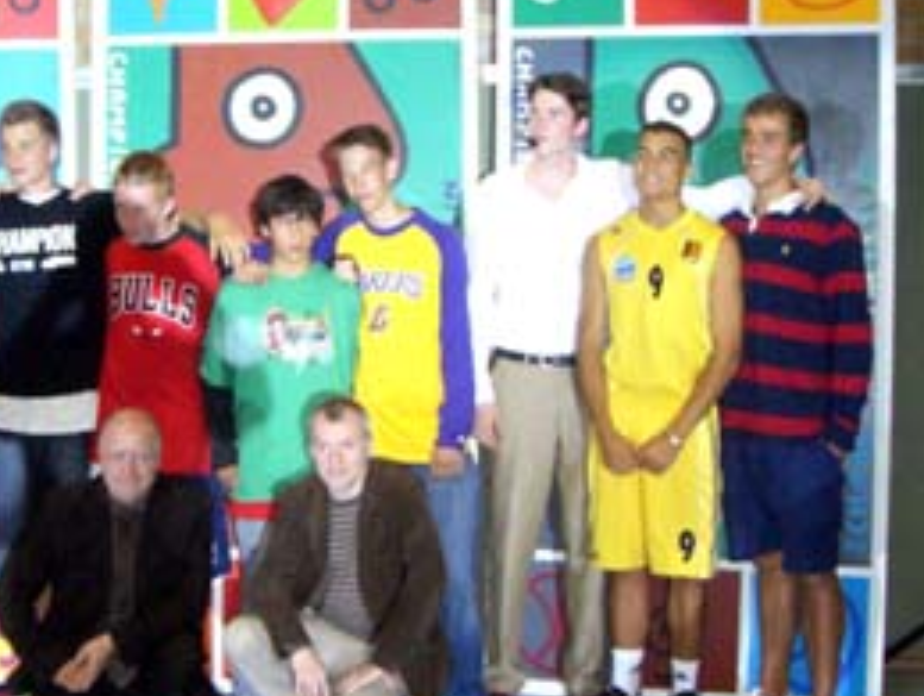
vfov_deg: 22.3
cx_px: 271
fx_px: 1764
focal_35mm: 66
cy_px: 325
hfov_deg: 29.0
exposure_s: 1/60
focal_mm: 6.2
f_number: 2.7
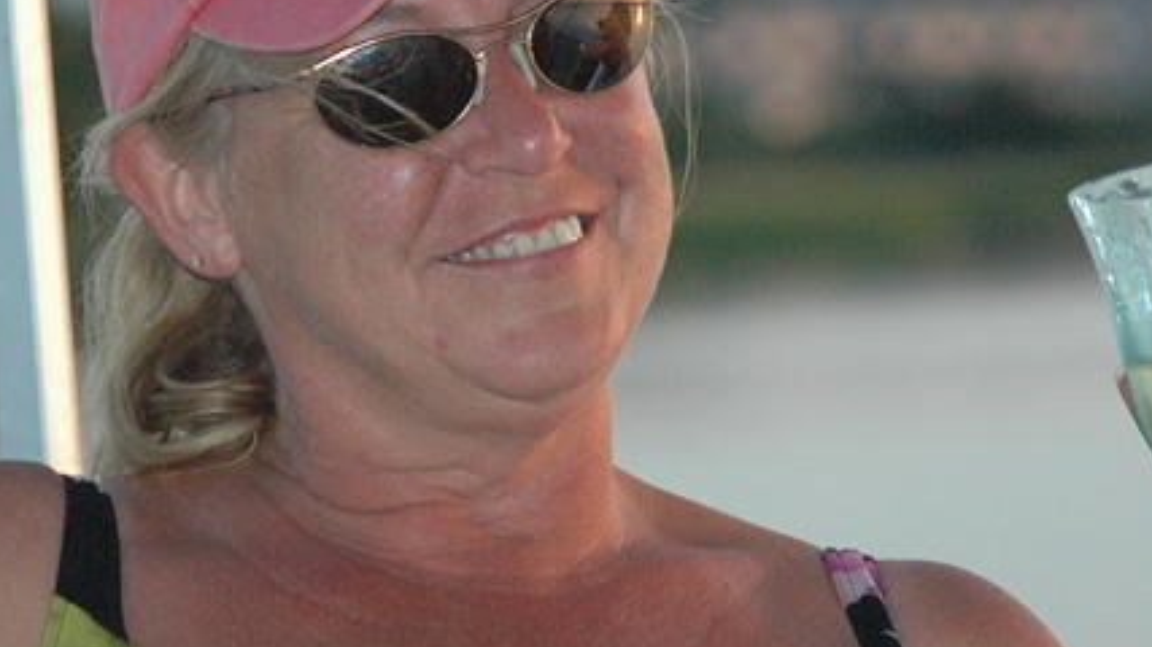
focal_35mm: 329
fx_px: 10048
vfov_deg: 3.7
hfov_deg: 6.6
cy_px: 98
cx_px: 362
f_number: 7.1
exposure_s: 1/500
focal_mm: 140
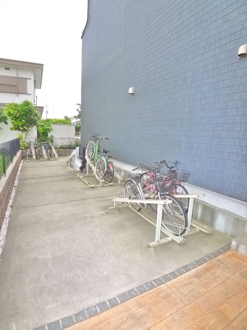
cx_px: 124
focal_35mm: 24
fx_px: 228
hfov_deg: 56.8
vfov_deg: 71.6
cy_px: 165
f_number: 2.8
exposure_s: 1/200
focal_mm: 5.1
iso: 400
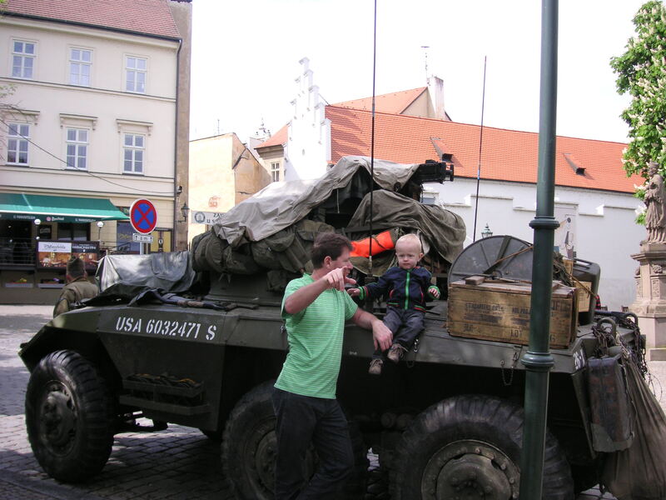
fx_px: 712
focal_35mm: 37
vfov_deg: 38.7
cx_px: 333
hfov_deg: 50.1
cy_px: 250
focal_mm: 6.1
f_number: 2.8
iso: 50
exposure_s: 1/750
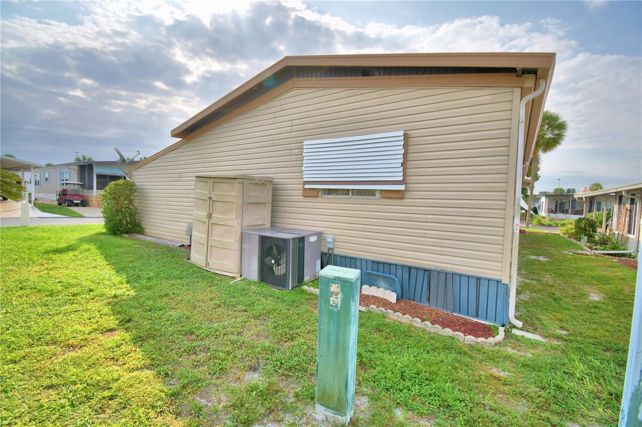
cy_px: 214
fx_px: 267
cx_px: 321
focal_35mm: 15
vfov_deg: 77.3
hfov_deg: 100.4
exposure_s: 1/1000
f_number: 4.5
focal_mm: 10
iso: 100
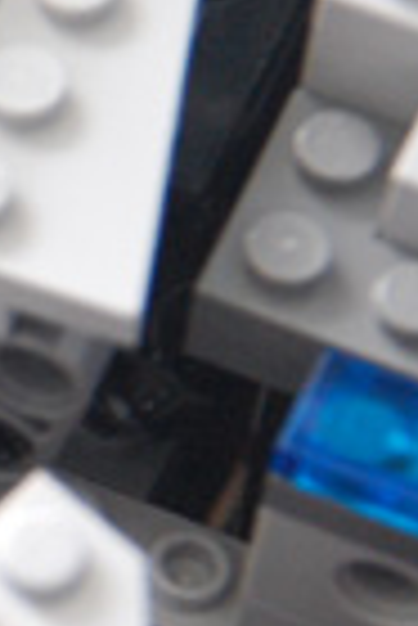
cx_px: -867
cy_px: 419
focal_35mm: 713
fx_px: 12386
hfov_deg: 1.9
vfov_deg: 2.9
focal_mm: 110
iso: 1250
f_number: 5.6
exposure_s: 1/30
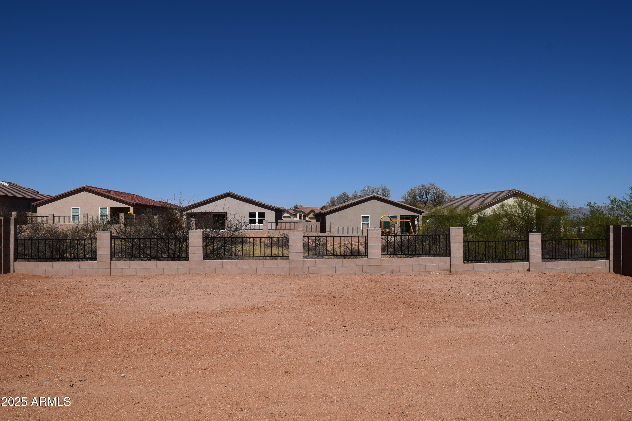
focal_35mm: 30
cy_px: 210
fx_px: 527
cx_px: 316
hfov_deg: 61.9
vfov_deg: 43.6
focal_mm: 20
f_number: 11
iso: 200
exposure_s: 1/640
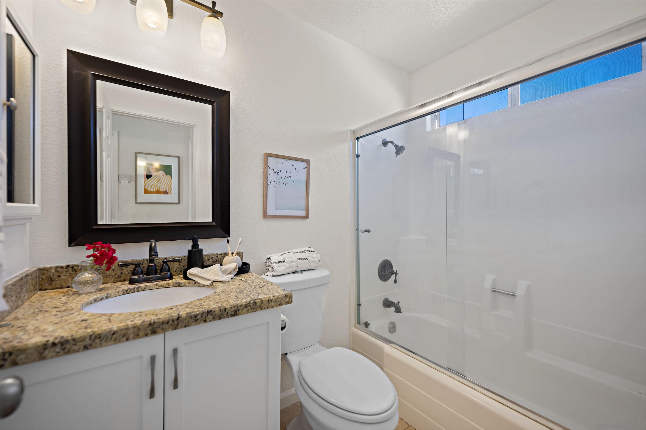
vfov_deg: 81.2
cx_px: 323
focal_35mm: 14
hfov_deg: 104.3
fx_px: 251
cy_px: 215
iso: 200
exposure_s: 1/40
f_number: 2.8
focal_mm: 14
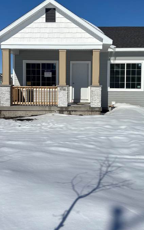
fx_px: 245
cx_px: 73
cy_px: 92
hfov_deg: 32.8
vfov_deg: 50.0
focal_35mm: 39
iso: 50
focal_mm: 5.96
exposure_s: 1/16129
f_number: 1.6
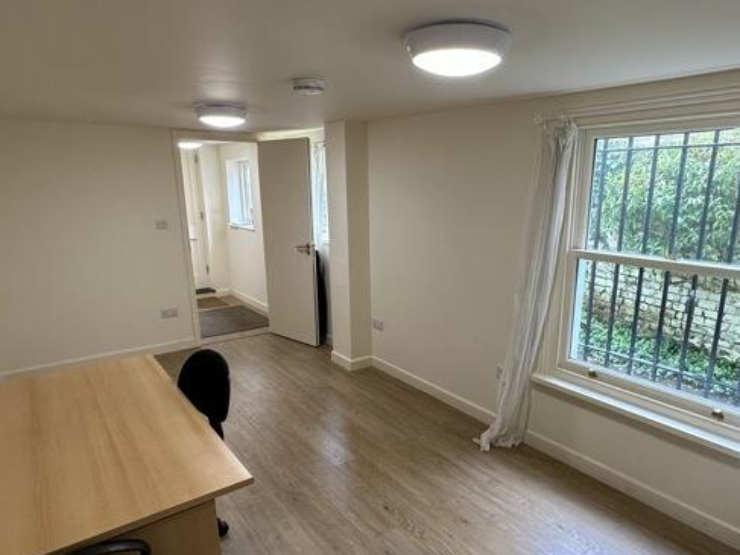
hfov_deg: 73.7
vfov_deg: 58.7
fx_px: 492
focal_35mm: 23
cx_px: 409
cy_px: 312
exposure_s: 1/100
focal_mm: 2.22
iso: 125
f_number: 2.2
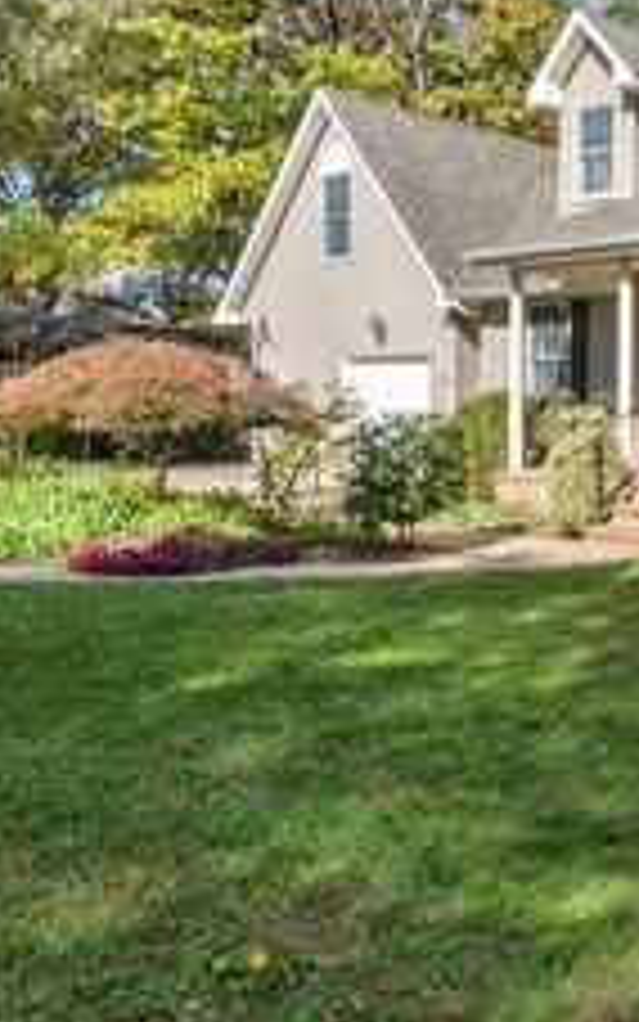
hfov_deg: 26.4
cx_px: 940
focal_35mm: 36
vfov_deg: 53.6
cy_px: 410
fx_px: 1002
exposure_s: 1/200
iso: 160
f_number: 9
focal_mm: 16
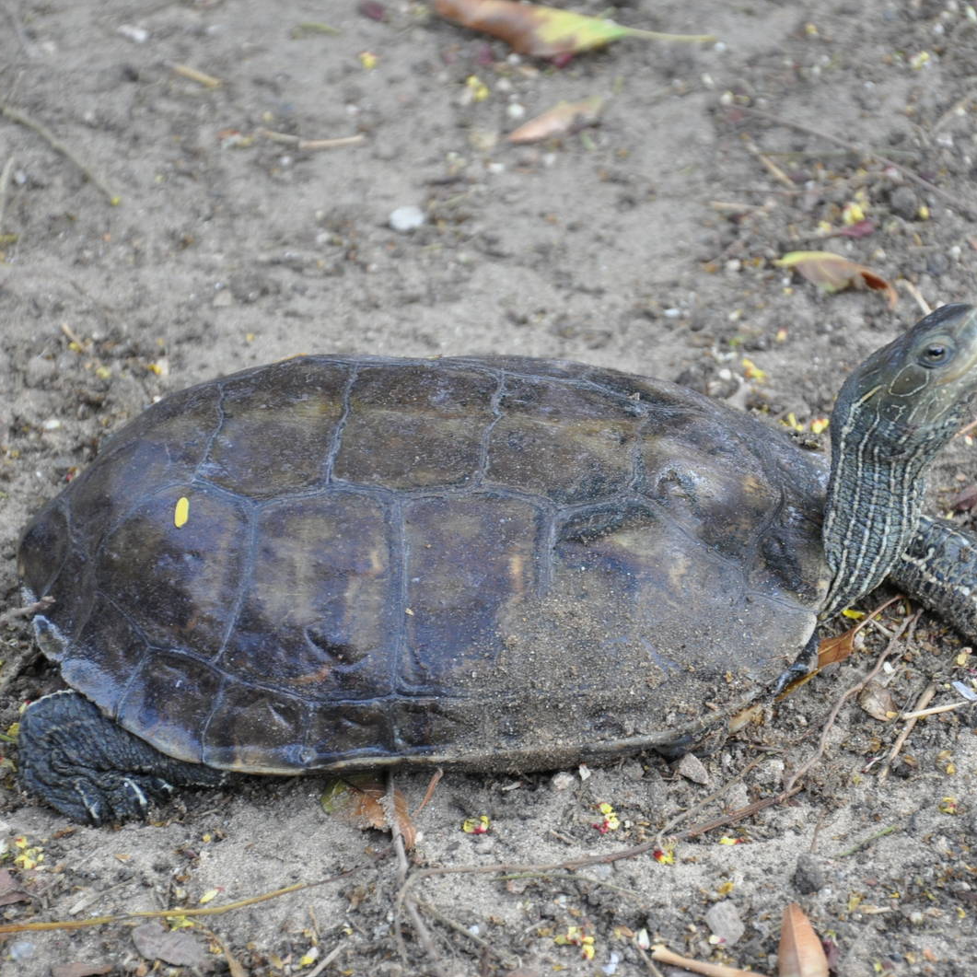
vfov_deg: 8.7
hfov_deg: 8.7
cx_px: 567
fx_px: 6439
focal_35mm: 202
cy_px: 488
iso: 800
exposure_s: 1/125
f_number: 5.6
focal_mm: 105
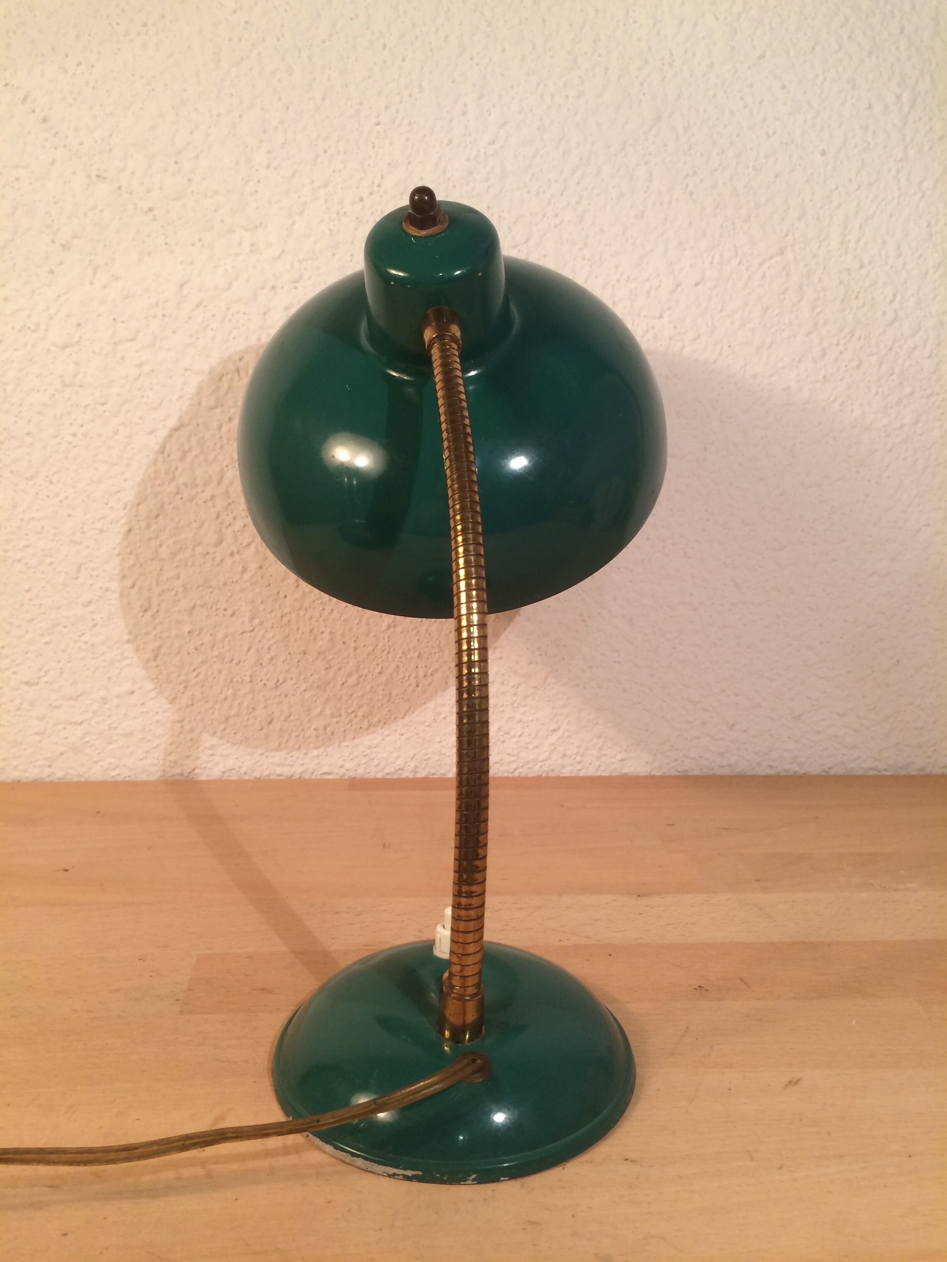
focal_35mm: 29
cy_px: 631
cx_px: 474
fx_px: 1058
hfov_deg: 48.2
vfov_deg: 61.7
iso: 50
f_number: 2.2
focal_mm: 4.15
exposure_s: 1/33
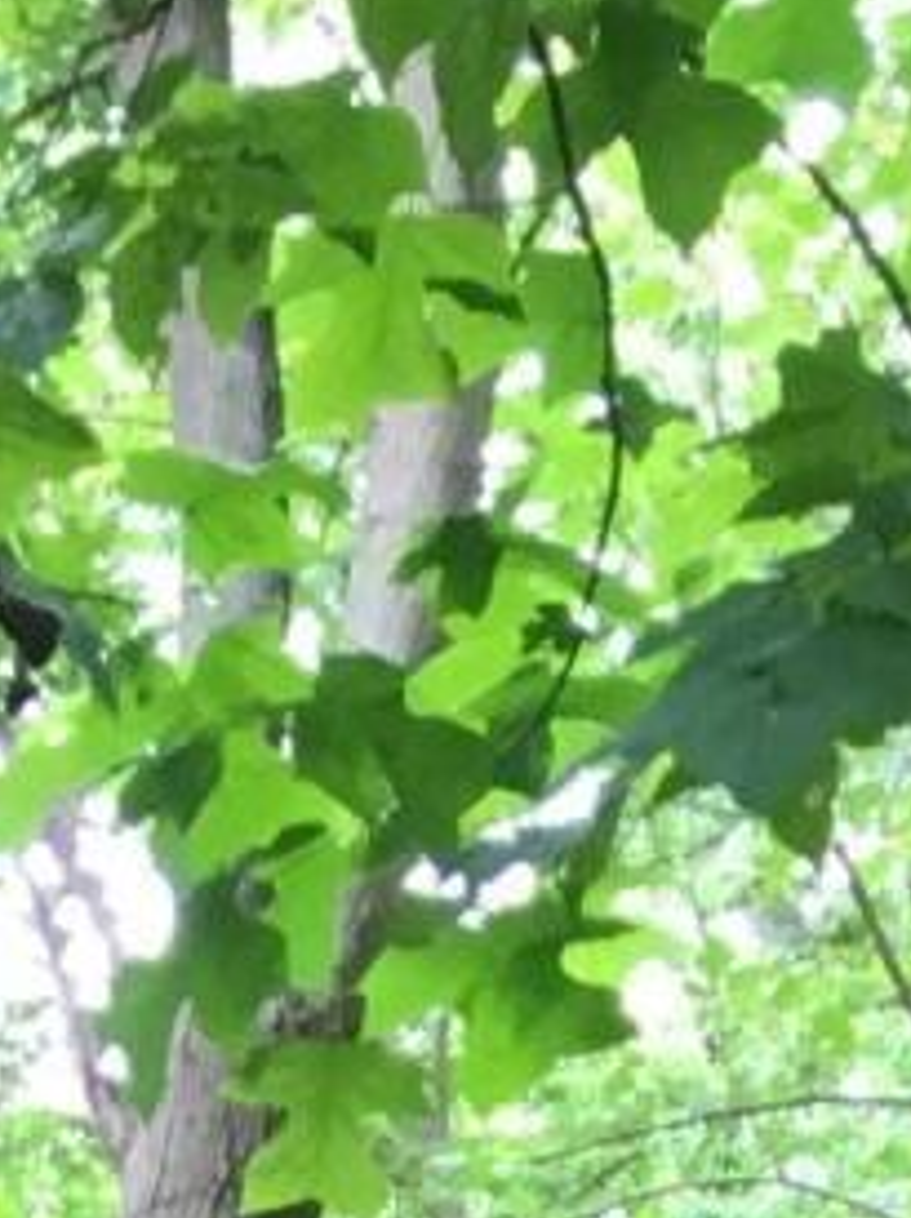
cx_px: -724
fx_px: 7451
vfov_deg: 7.4
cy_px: 4410
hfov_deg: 6.8
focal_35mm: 212
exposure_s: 1/30
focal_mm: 4.15
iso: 25
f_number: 2.2
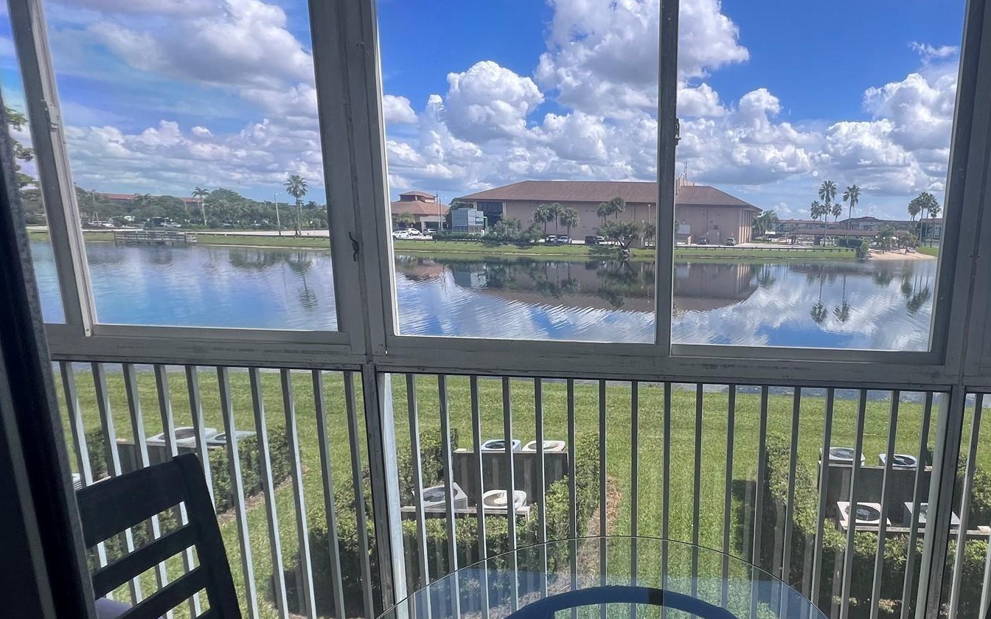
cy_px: 349
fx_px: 567
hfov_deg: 78.2
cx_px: 700
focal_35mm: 21
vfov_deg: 57.1
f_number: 1.8
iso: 32
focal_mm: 1.57
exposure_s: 1/881
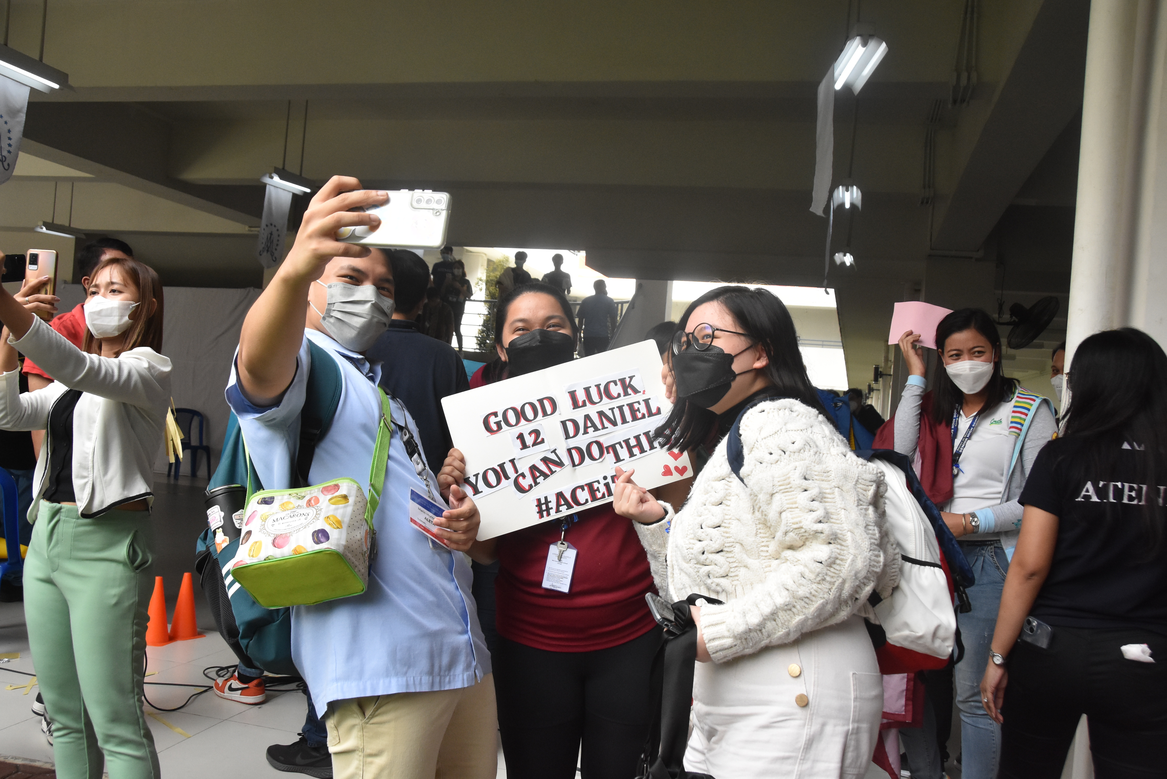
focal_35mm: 33
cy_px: 390
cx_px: 584
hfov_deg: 57.2
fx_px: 1070
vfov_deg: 40.0
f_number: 6.3
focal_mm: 22
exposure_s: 1/800
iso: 1600
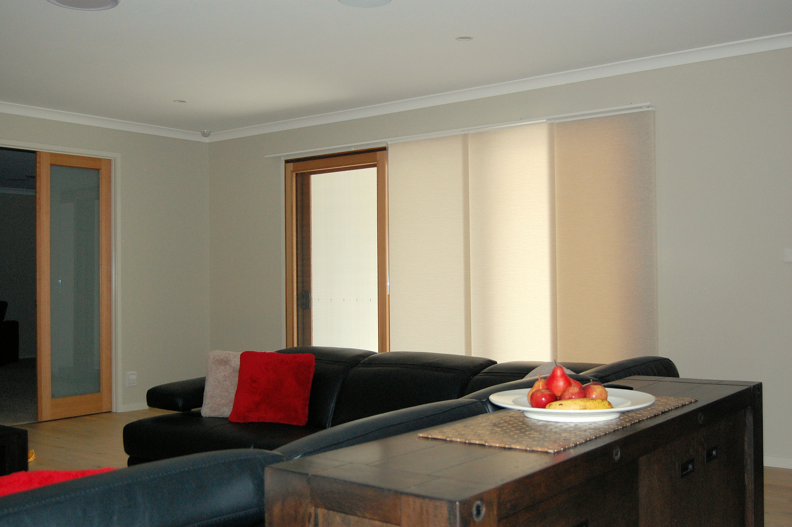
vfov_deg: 34.1
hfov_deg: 49.6
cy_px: 264
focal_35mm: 39
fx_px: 857
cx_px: 396
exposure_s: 1/125
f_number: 4
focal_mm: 26
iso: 800
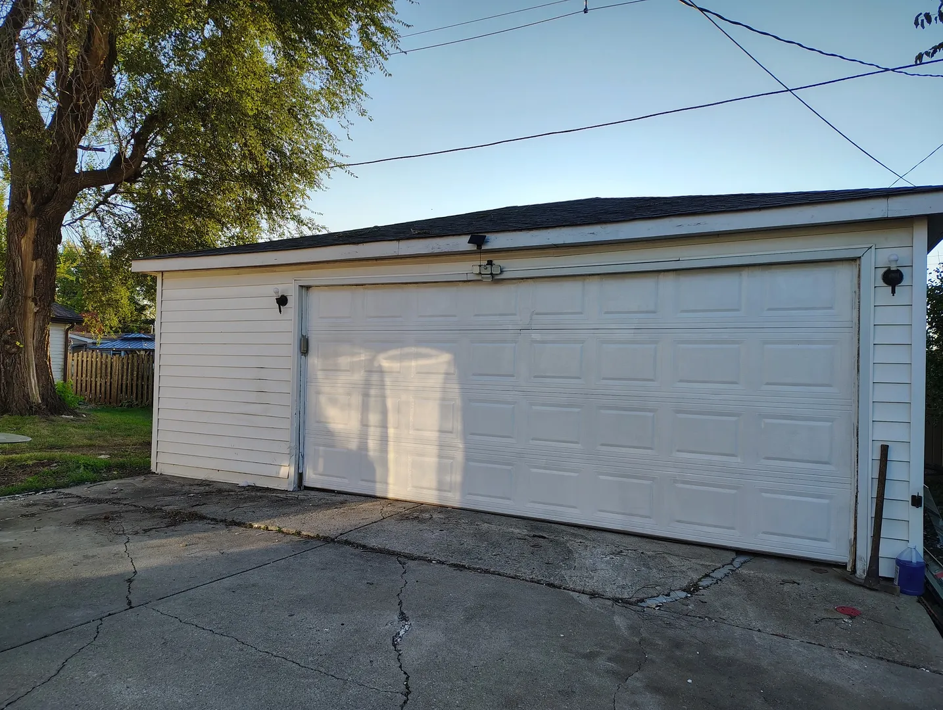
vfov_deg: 56.9
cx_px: 472
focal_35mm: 24
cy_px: 355
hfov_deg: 71.5
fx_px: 655
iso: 100
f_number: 1.8
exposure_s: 1/203
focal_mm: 5.56
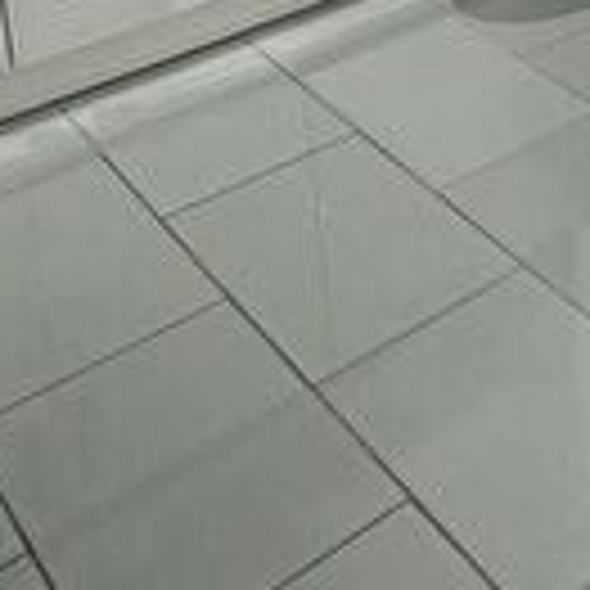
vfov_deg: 19.6
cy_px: -462
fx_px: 1273
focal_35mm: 66
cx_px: 1230
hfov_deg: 17.3
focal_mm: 2.22
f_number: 2.2
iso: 160
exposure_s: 1/99
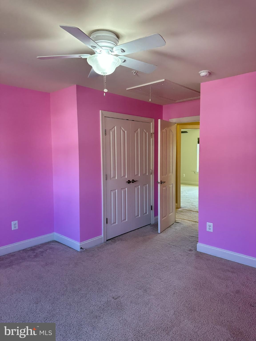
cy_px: 170
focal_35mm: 24
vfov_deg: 71.6
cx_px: 128
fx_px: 237
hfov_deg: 56.8
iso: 100
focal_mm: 6.86
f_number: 1.78
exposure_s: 1/120
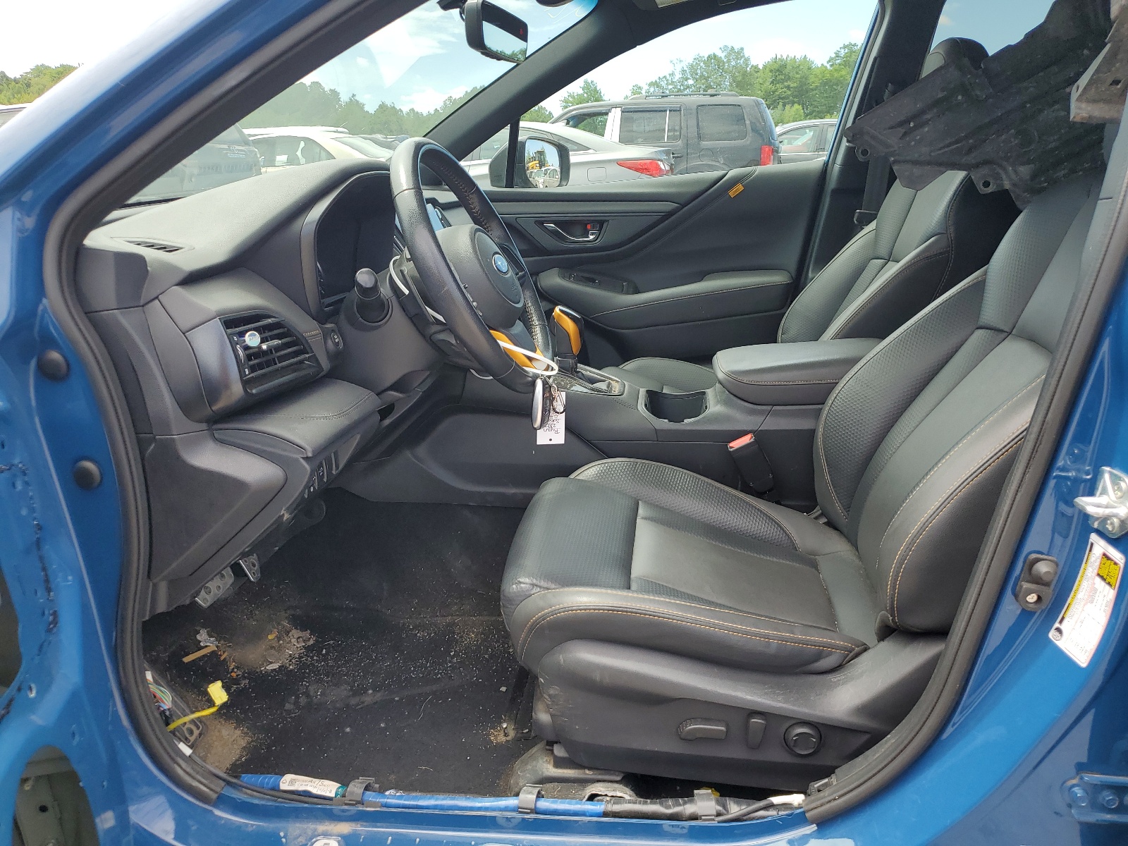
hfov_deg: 67.3
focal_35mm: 26
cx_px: 564
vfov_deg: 53.1
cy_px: 423
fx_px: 847
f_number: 1.5
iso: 50
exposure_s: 1/769
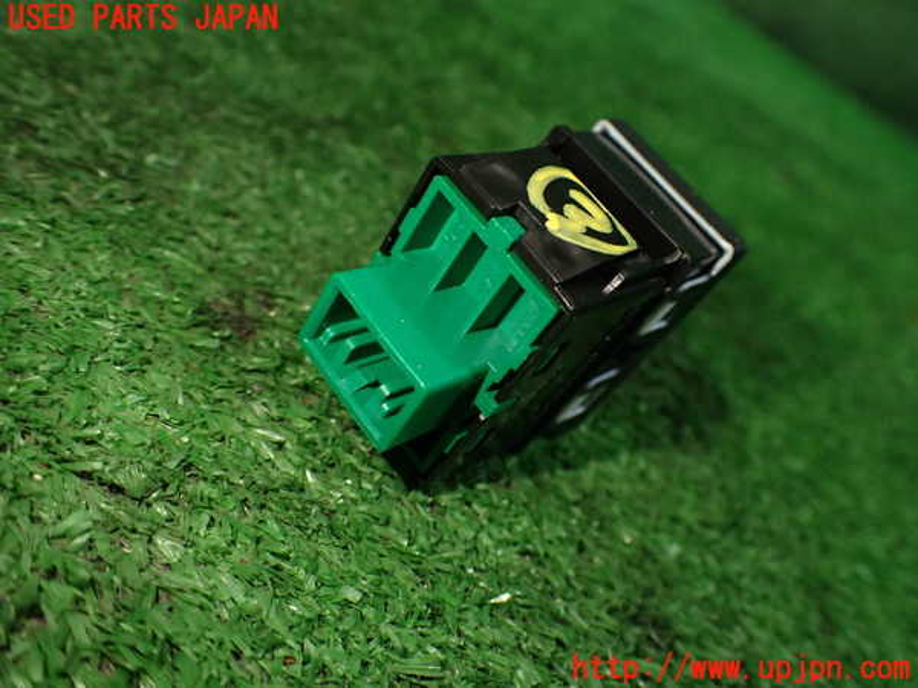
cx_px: 459
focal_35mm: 30
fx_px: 796
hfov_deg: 60.0
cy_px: 344
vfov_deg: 46.8
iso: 320
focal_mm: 5.4
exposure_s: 1/125
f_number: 2.3
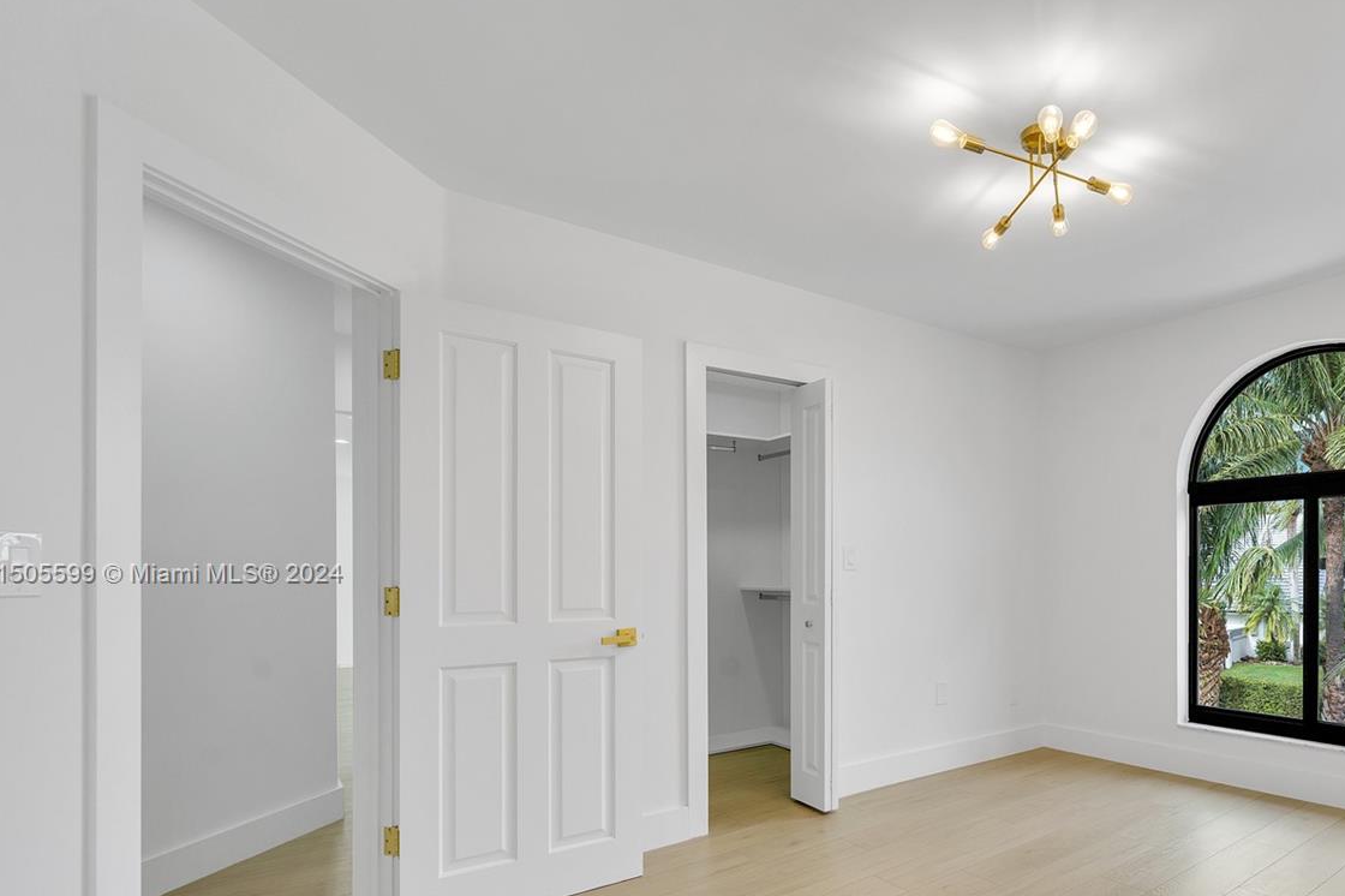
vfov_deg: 60.8
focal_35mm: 20
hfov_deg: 80.6
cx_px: 919
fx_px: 747
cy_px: 575
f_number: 8
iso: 400
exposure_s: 1/320
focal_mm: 14
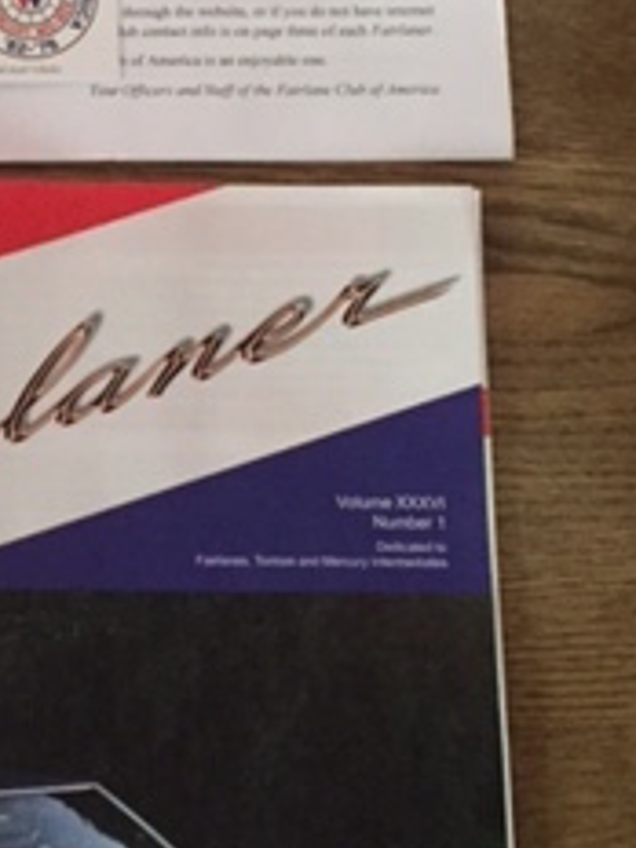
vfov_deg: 24.3
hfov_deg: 17.9
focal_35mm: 80
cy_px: 260
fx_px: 1960
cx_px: -18
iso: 320
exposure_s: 1/17
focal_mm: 4.15
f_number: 2.2
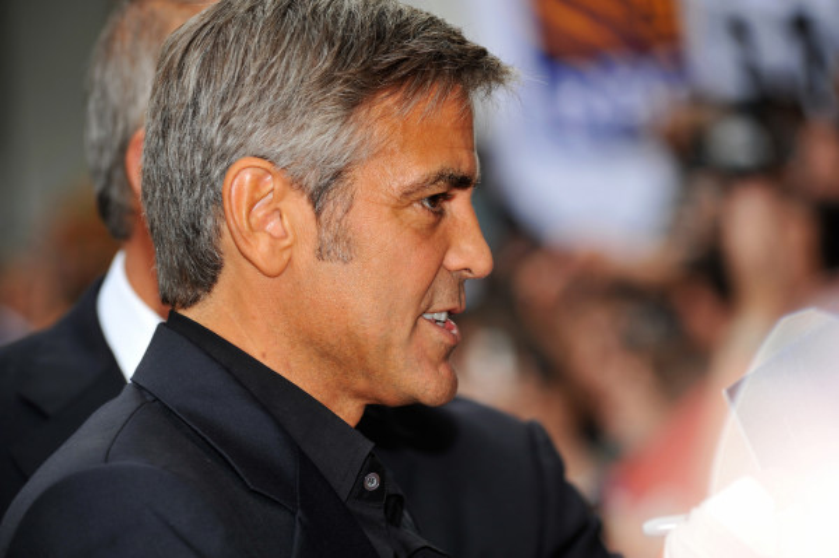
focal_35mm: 200
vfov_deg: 6.9
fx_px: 4657
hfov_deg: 10.3
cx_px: 420
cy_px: 279
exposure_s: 1/160
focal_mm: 200
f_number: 5
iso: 200
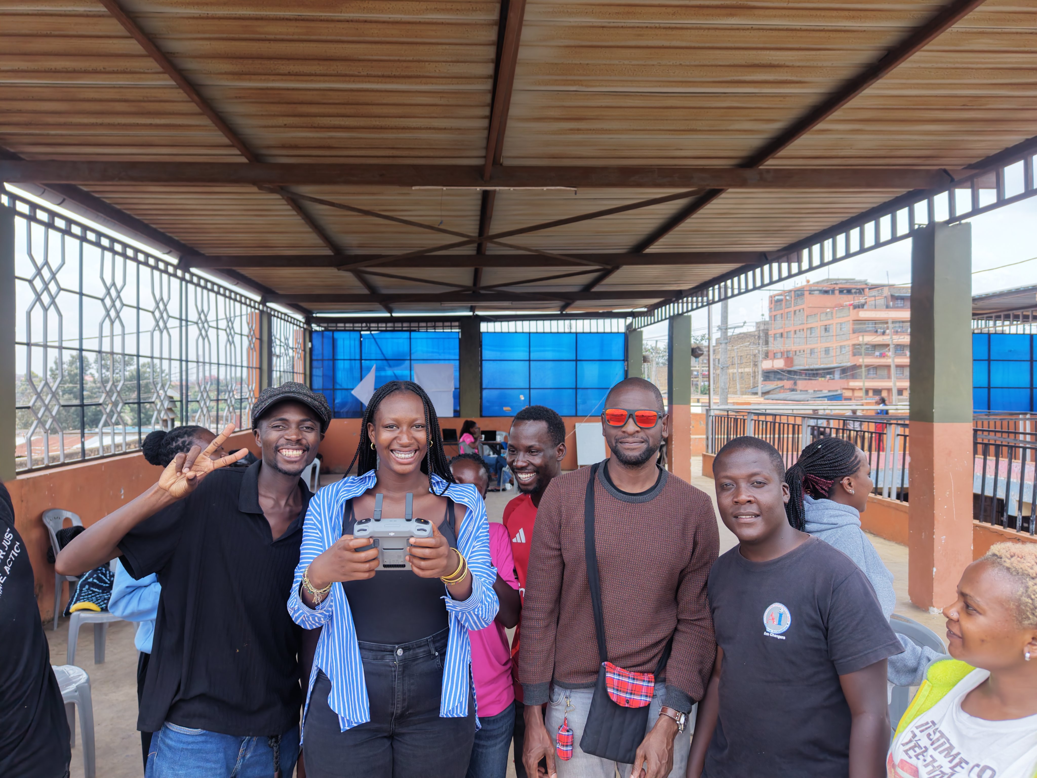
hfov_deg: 71.6
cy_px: 389
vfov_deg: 56.8
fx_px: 719
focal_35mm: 24
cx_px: 518
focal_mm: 8.67
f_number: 1.8
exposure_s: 1/1600
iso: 400
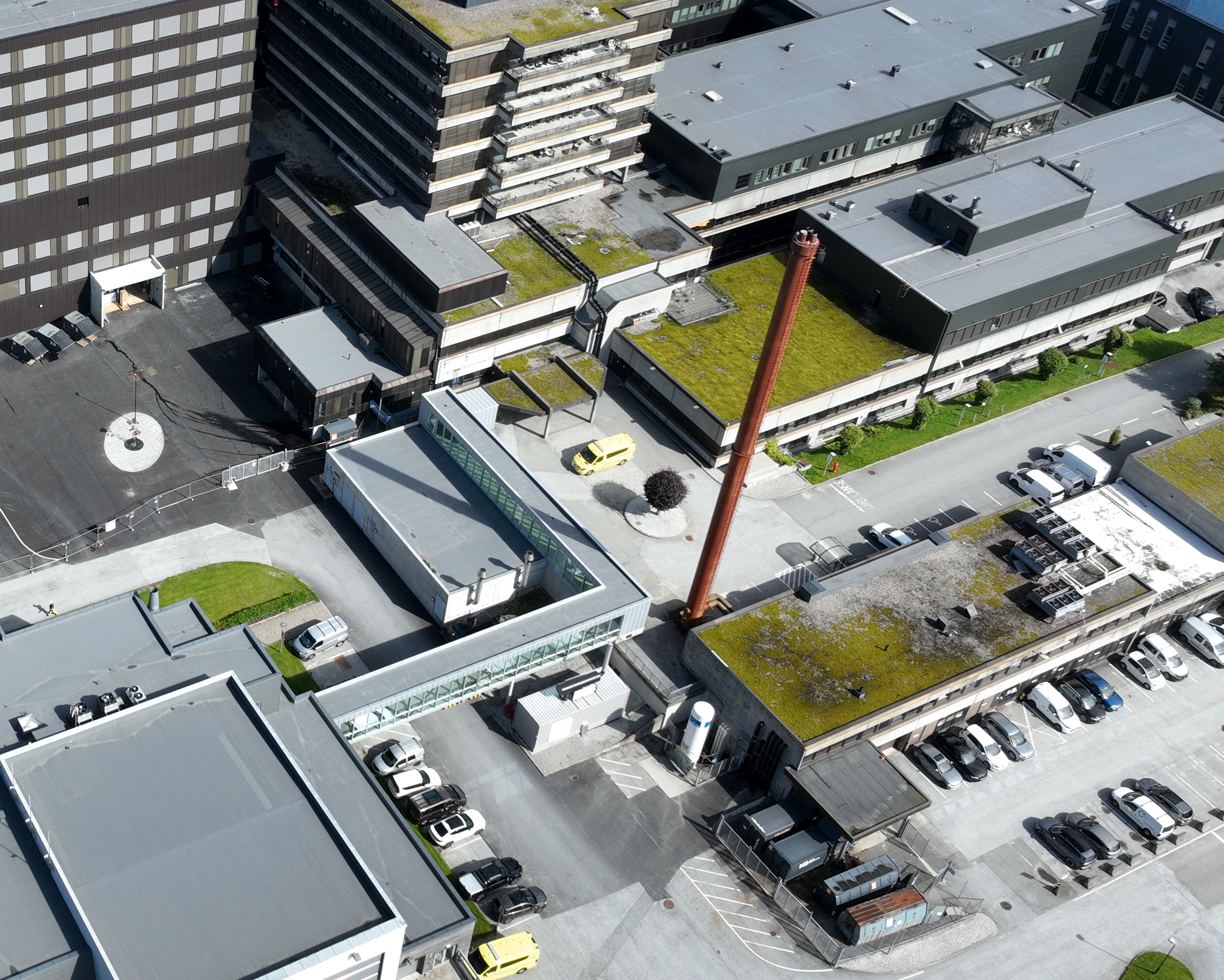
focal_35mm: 48
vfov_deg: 31.3
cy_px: 372
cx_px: 104
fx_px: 1739
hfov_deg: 36.2
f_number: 5.6
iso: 100
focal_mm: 12.29
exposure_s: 1/400
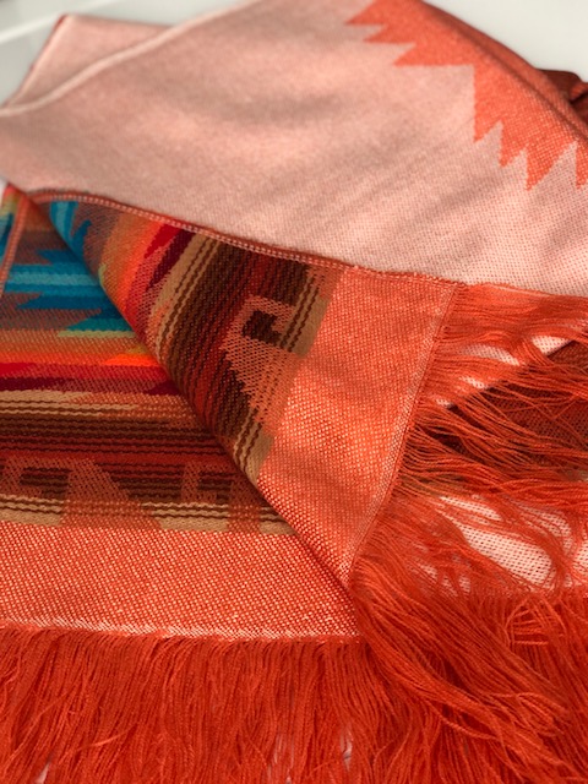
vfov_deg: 36.8
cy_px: 392
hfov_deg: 28.0
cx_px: 294
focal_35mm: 52
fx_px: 1178
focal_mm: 6
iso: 100
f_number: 2.4
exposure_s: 1/60
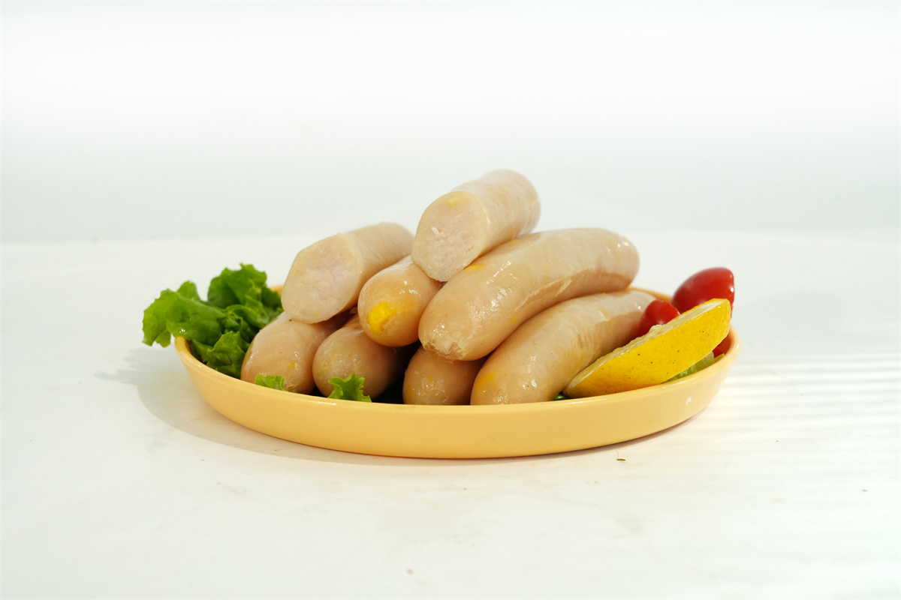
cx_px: 450
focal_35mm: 105
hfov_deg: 19.5
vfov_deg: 13.0
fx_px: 2628
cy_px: 300
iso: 1600
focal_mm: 105
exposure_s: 1/160
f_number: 11
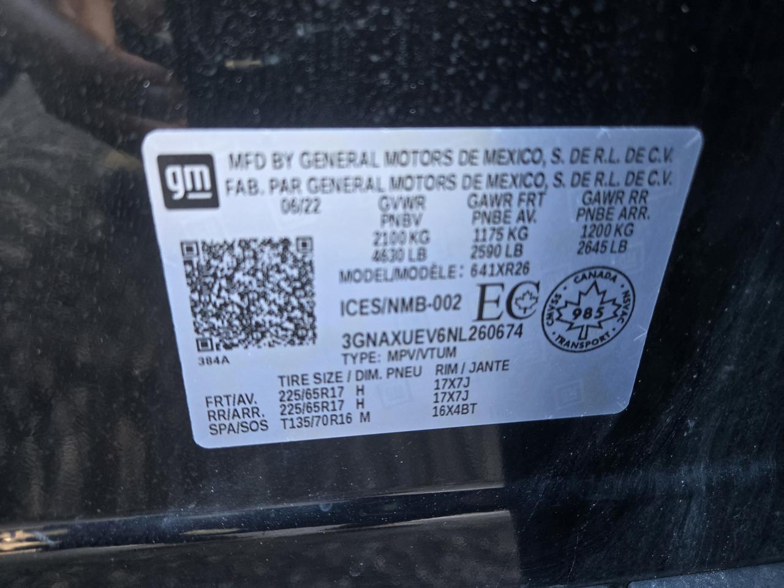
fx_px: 521
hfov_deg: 73.9
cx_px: 392
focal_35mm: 23
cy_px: 294
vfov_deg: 58.9
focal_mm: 5.4
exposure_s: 1/120
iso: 320
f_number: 1.8
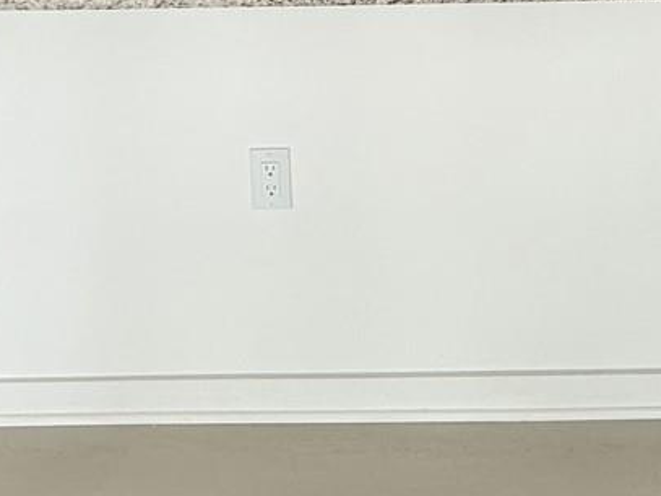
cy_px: -348
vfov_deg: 20.4
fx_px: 1050
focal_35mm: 55
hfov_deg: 32.9
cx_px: 612
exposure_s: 1/120
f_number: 2.2
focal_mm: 2.22
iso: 100
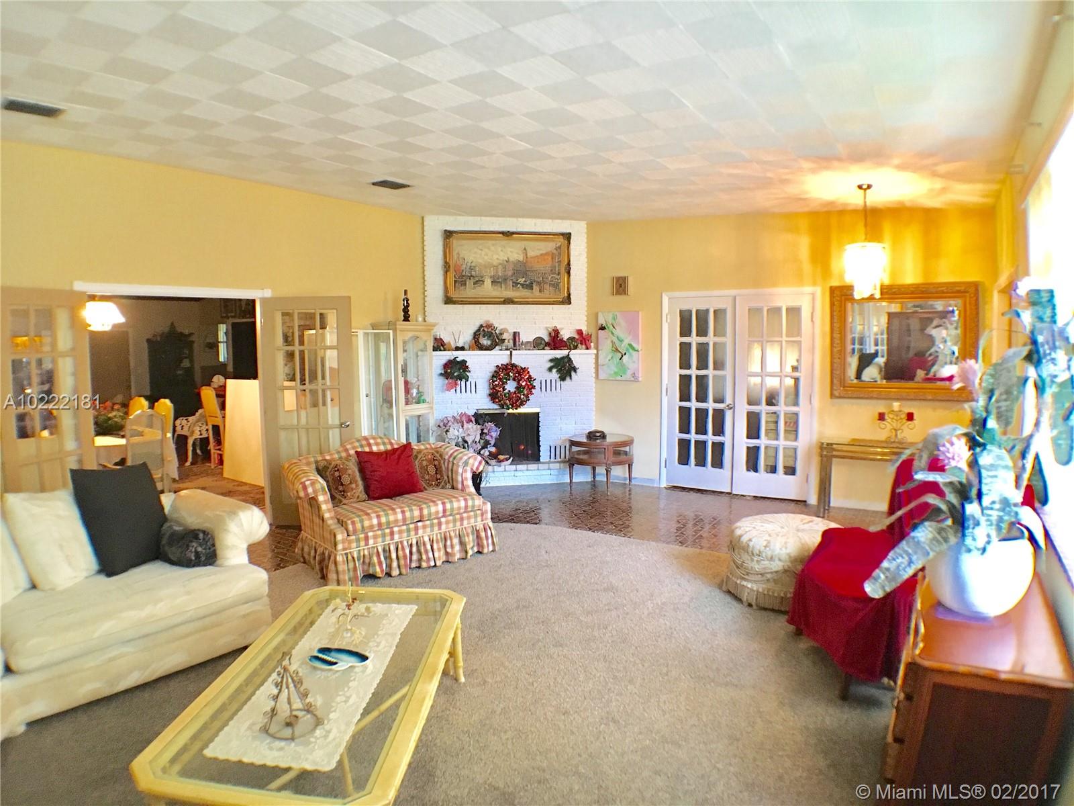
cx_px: 537
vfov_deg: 48.2
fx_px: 900
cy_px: 403
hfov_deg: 61.7
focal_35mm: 29
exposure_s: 1/30
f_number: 2.2
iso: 160
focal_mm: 4.15
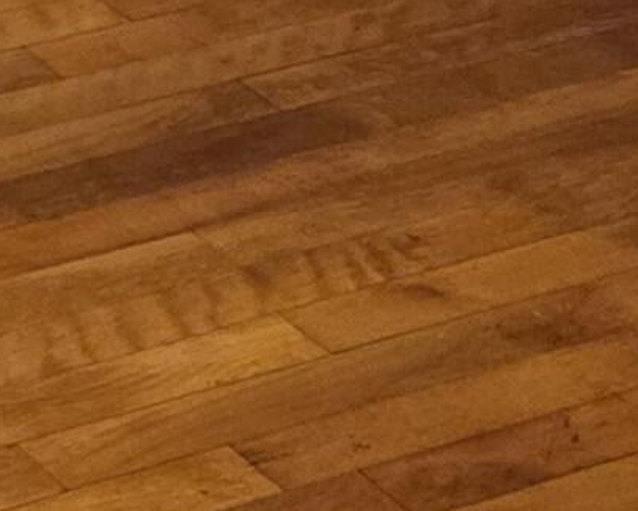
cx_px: -933
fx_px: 3135
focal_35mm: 166
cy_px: -849
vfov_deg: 8.3
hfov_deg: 10.0
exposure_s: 1/120
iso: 1600
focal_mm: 5.4
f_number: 1.8
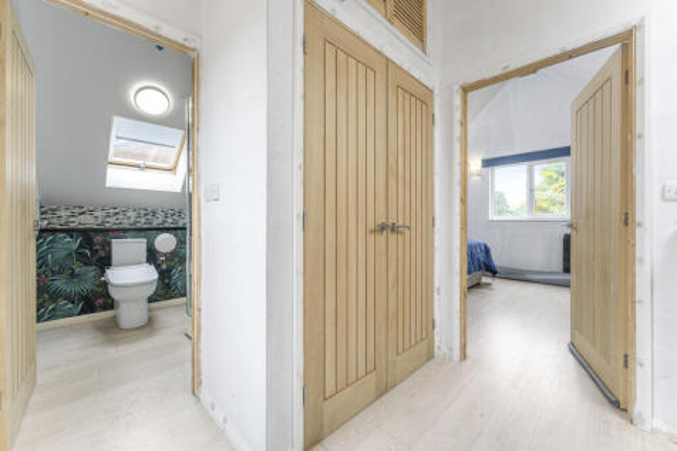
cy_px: 226
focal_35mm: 14
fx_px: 263
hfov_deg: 104.3
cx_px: 338
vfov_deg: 81.2
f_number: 8
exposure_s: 1/8
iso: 200
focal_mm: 14
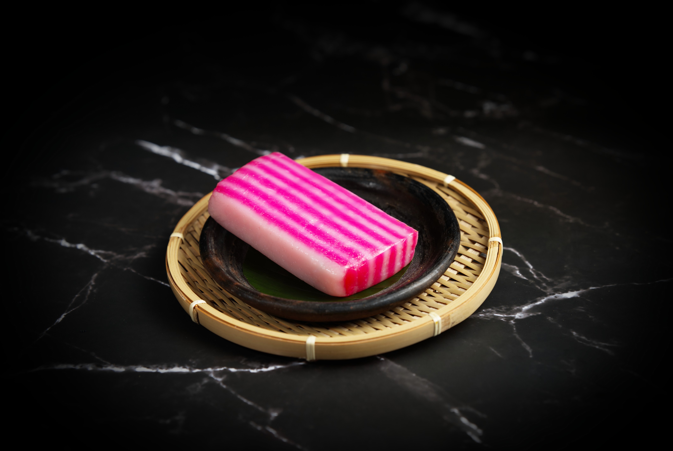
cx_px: 336
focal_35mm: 85
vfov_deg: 16.1
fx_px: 1591
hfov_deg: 23.9
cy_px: 226
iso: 160
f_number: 4
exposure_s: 1/250
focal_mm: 85
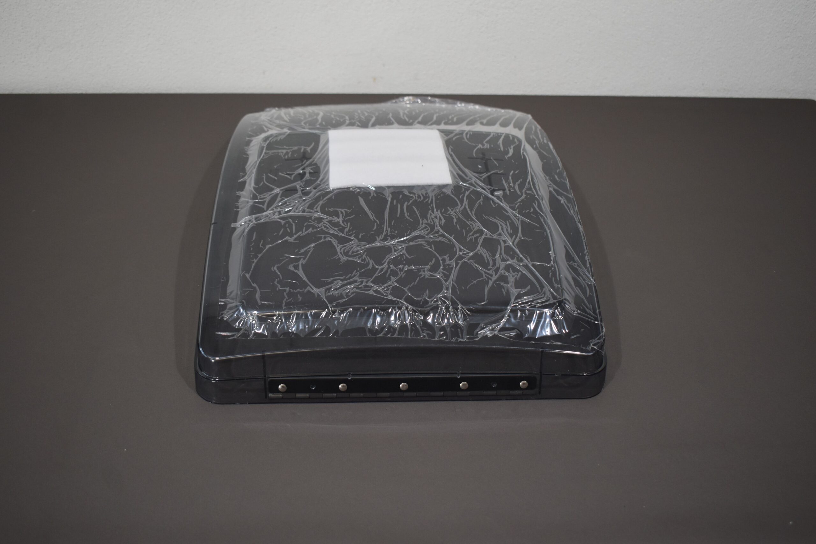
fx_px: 884
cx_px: 408
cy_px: 272
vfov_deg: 34.2
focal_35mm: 39
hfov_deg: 49.6
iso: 720
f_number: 4
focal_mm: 26
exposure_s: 1/250
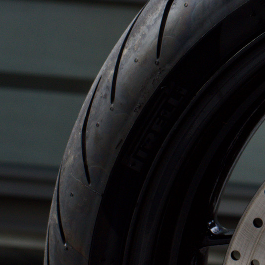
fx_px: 2477
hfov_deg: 6.0
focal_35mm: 286
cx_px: 500
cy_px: -72
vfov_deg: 6.1
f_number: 10
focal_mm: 50
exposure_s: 1/6
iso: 160
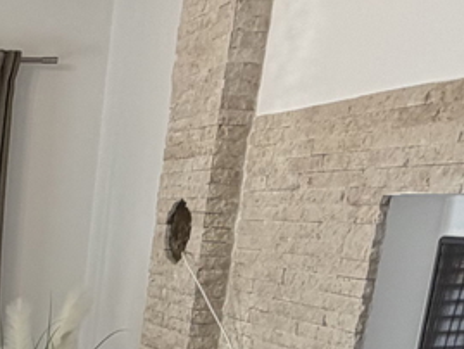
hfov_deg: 22.5
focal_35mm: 75
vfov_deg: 17.4
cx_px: -181
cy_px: 541
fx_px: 1006
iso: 125
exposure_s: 1/100
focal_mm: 2.22
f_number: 2.2
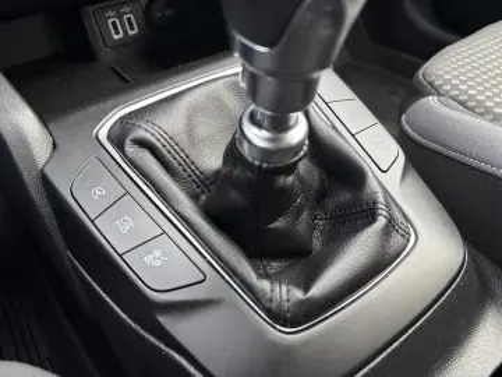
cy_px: 188
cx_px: 251
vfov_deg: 53.1
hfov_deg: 67.3
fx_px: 377
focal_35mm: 26
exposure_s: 1/121
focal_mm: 5.96
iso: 64
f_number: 1.6
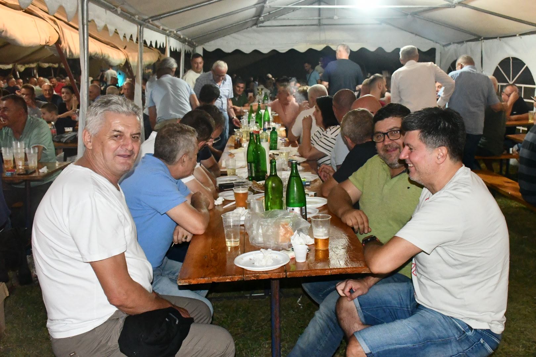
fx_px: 581
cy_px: 178
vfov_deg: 34.2
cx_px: 268
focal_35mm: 39
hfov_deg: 49.6
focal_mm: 26
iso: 10000
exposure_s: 1/60
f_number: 7.1
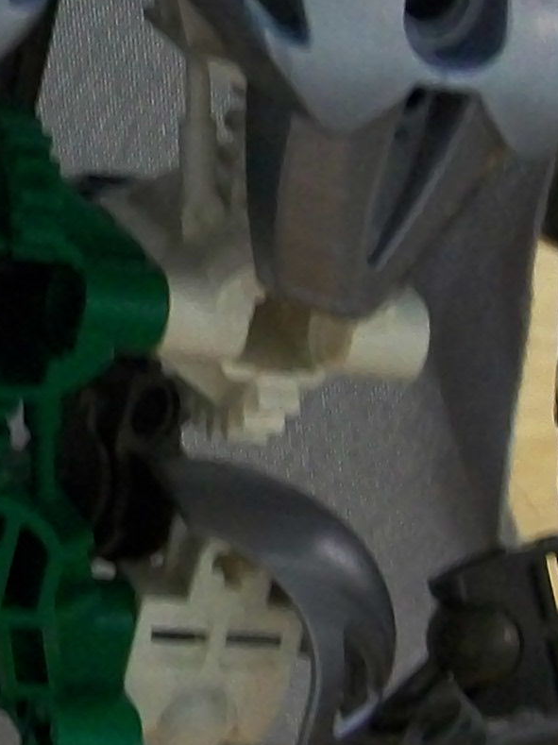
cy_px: 188
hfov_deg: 9.8
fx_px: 3205
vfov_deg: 13.2
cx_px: -140
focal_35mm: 149
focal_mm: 6
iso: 160
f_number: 2.7
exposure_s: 1/20
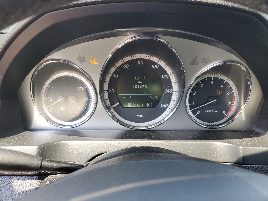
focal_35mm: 26
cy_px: 100
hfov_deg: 67.3
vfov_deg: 53.1
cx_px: 134
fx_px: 201
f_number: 1.5
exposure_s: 1/161
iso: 50
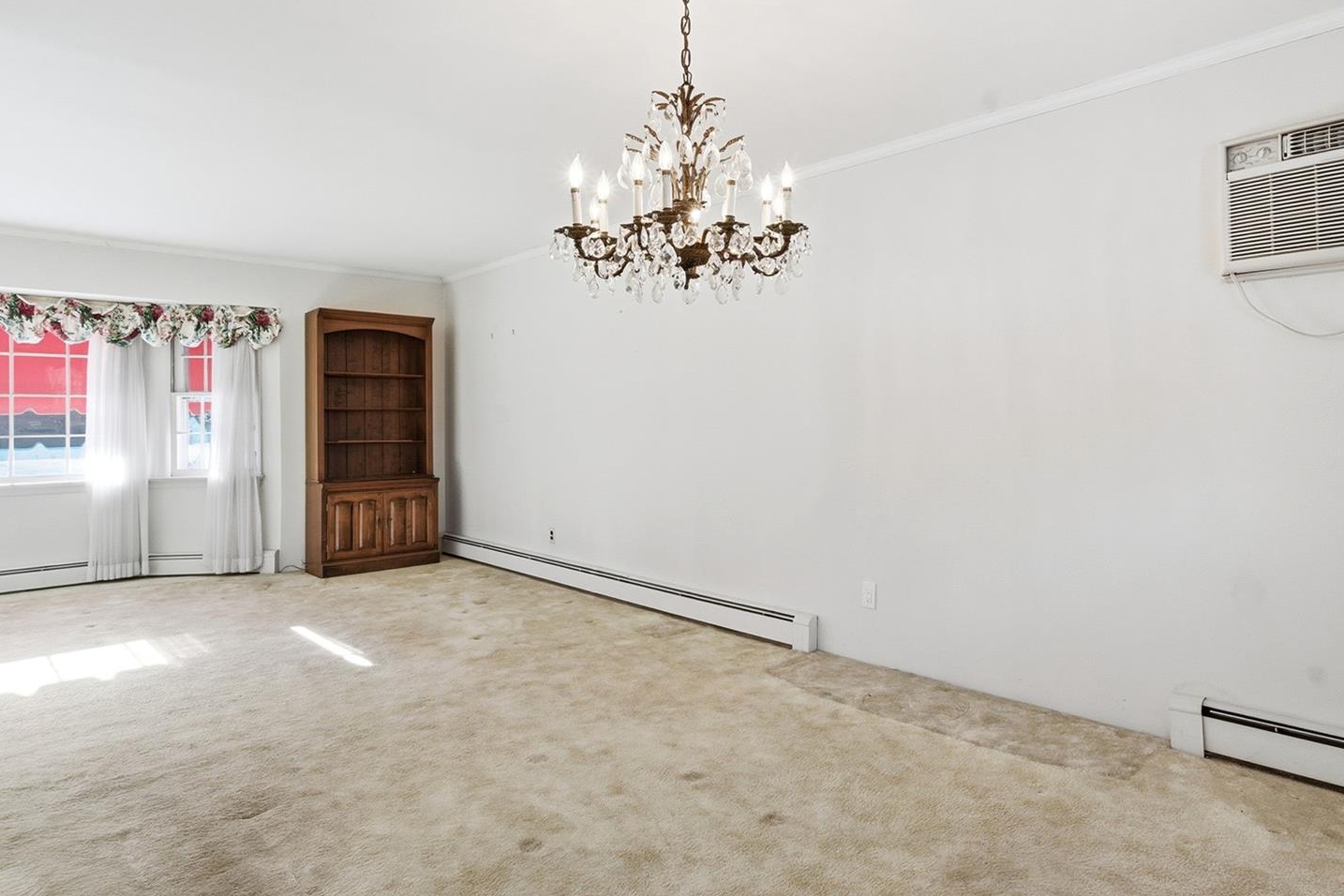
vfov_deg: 61.9
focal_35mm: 20
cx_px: 796
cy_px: 420
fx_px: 747
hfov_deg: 83.1
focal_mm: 14
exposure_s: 1/640
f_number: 9
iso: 500
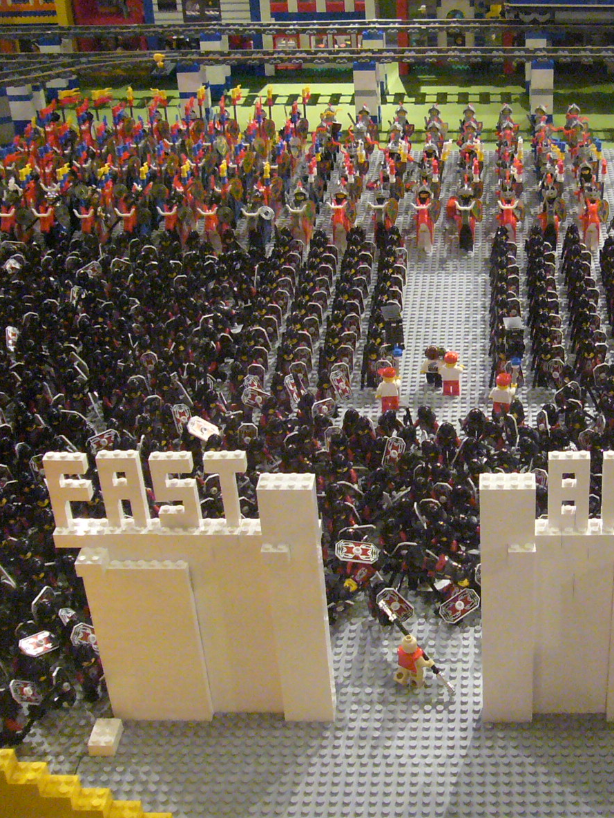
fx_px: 1277
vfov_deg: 35.5
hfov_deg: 26.5
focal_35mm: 54
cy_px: 413
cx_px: 499
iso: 400
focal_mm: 4.7
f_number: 2.8
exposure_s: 1/30
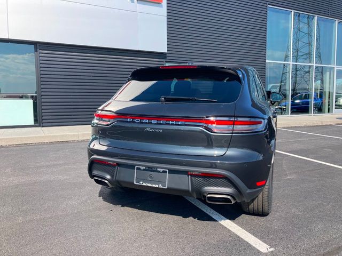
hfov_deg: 63.4
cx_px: 171
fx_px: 277
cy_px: 128
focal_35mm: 28
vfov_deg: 49.7
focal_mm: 3.99
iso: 20
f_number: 1.8
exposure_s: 1/1043
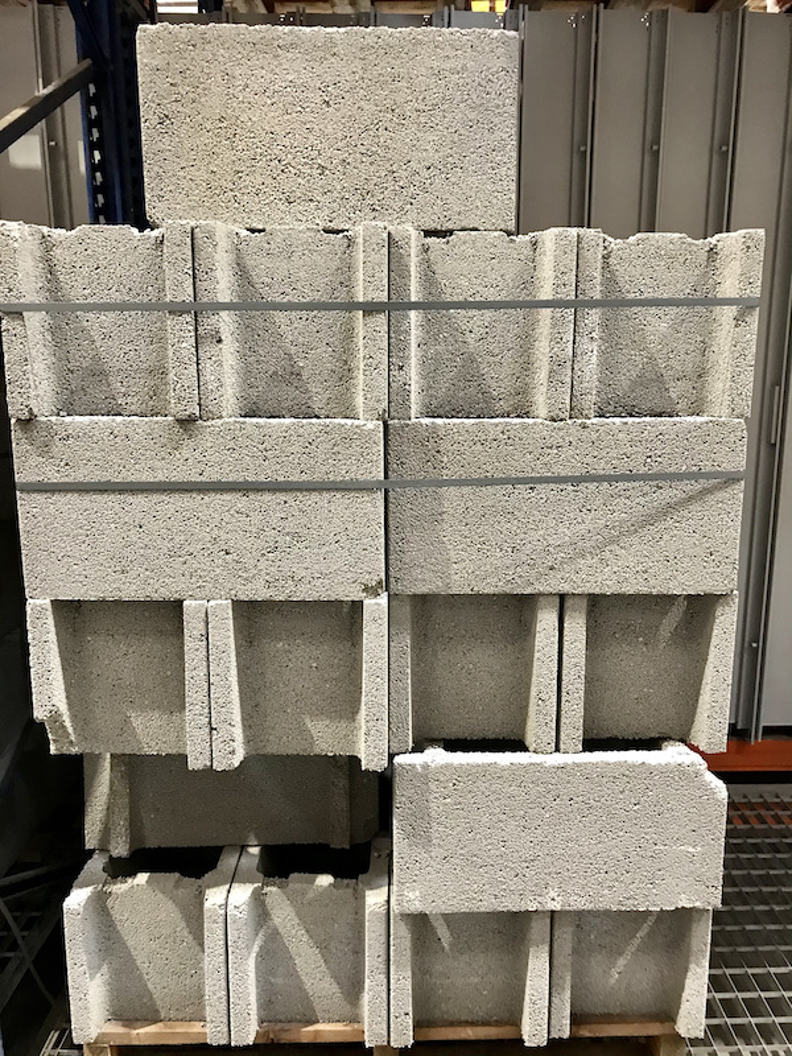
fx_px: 854
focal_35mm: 28
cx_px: 396
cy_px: 528
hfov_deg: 49.7
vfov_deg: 63.4
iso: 100
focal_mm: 3.99
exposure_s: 1/9
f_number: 1.8
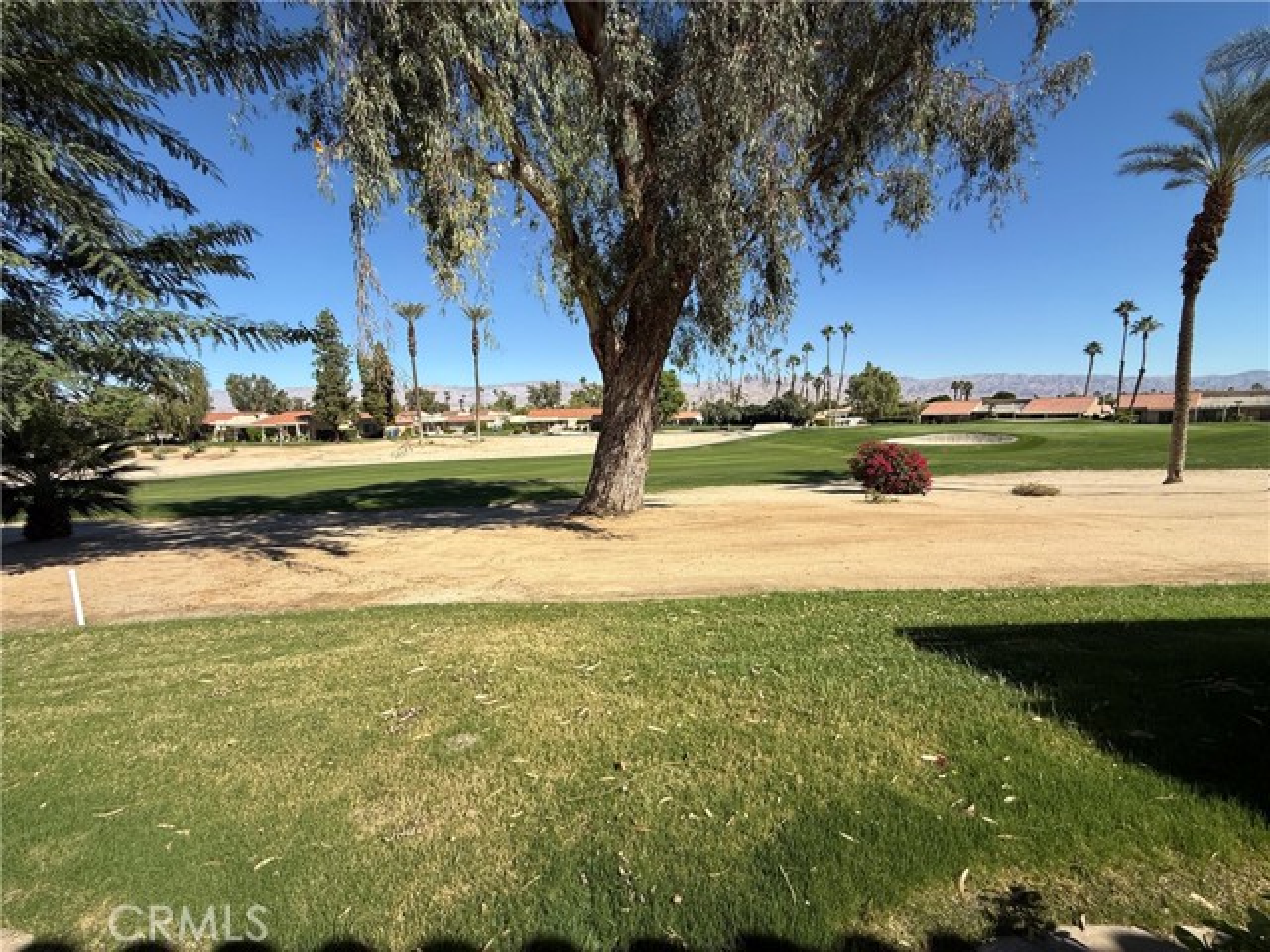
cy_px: 476
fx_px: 514
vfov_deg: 85.7
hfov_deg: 102.1
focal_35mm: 14
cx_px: 635
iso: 50
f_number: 2.2
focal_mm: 2.22
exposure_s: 1/2841
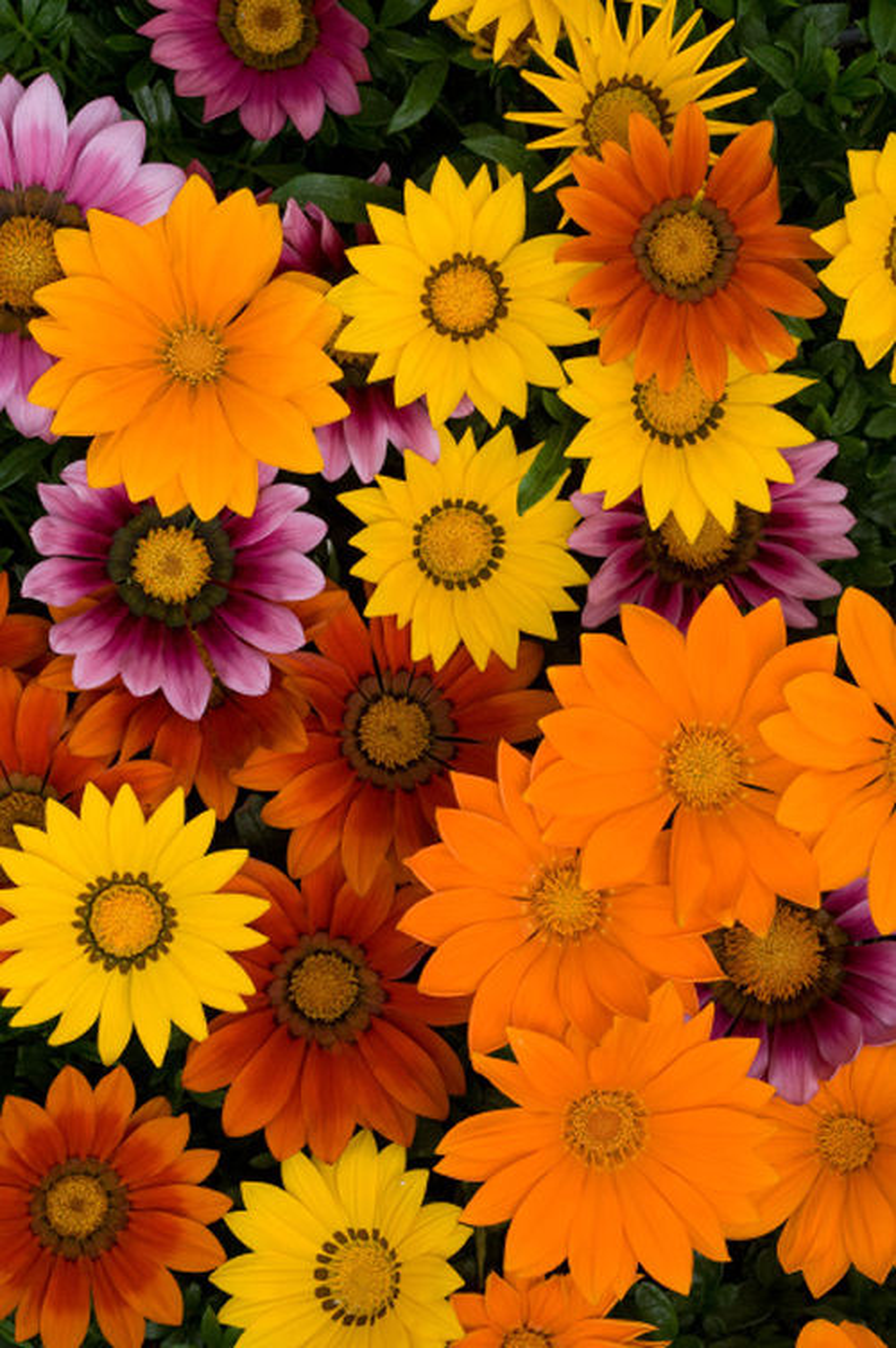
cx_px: 448
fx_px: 3927
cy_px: 674
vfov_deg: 19.5
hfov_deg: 13.0
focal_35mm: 105
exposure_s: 1/50
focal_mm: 70
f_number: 11
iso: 200
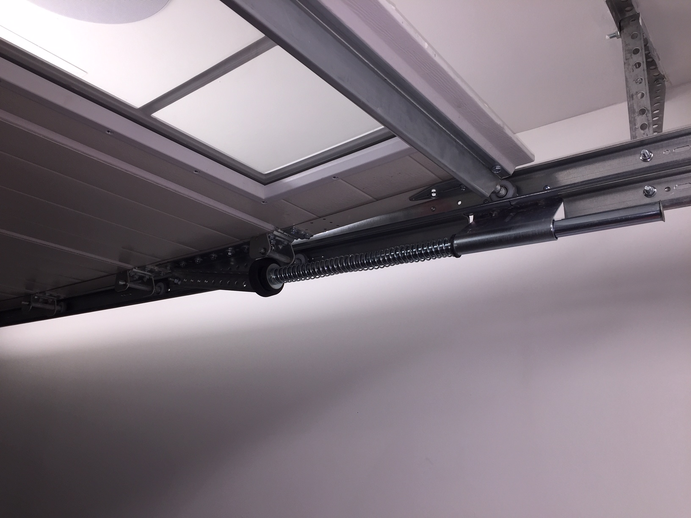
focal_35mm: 29
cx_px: 346
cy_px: 259
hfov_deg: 61.7
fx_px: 579
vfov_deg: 48.2
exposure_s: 1/40
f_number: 2.2
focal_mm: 4.15
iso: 32
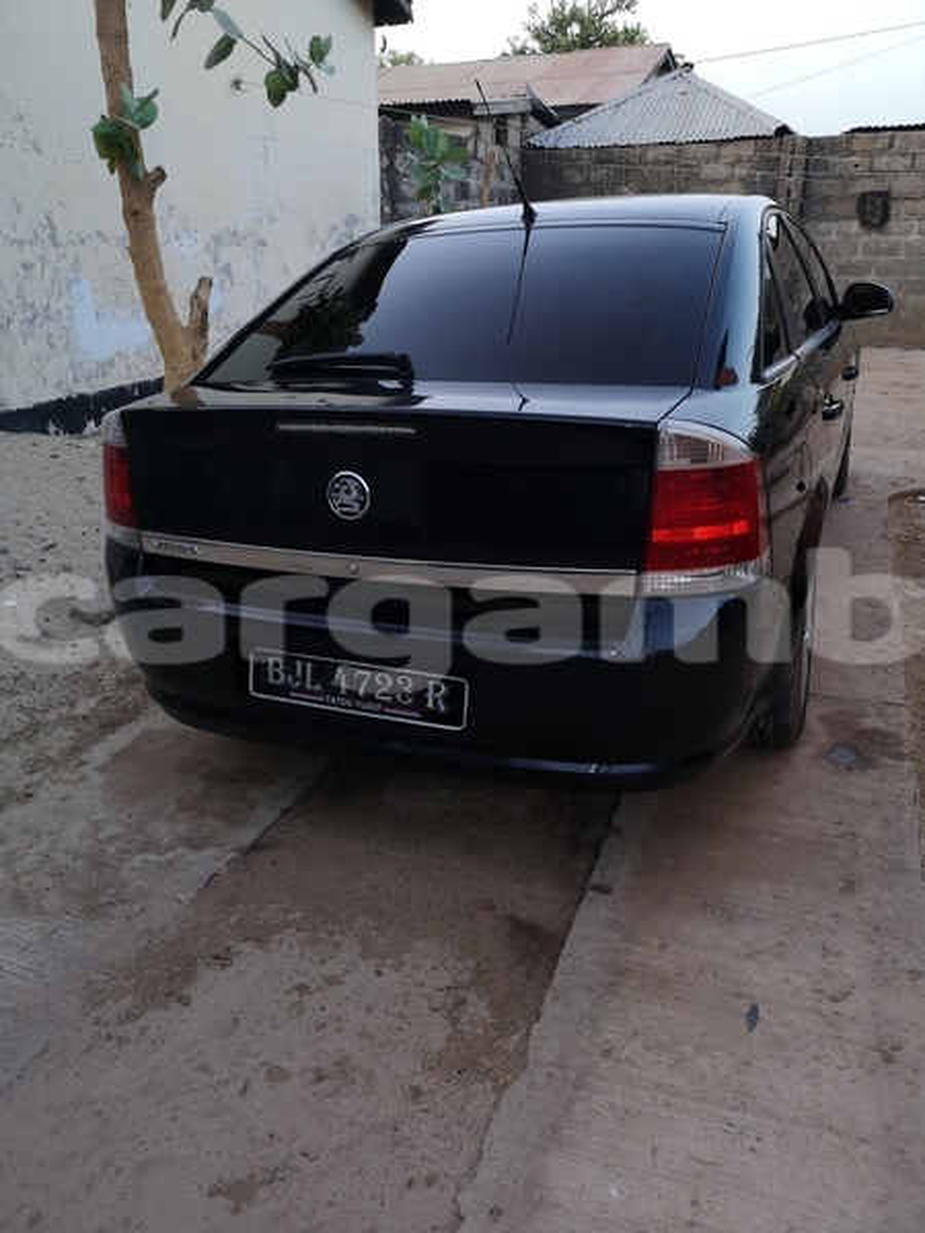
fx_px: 962
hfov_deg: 51.4
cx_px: 462
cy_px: 616
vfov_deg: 65.3
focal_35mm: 27
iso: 80
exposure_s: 1/100
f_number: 1.8
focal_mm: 3.95
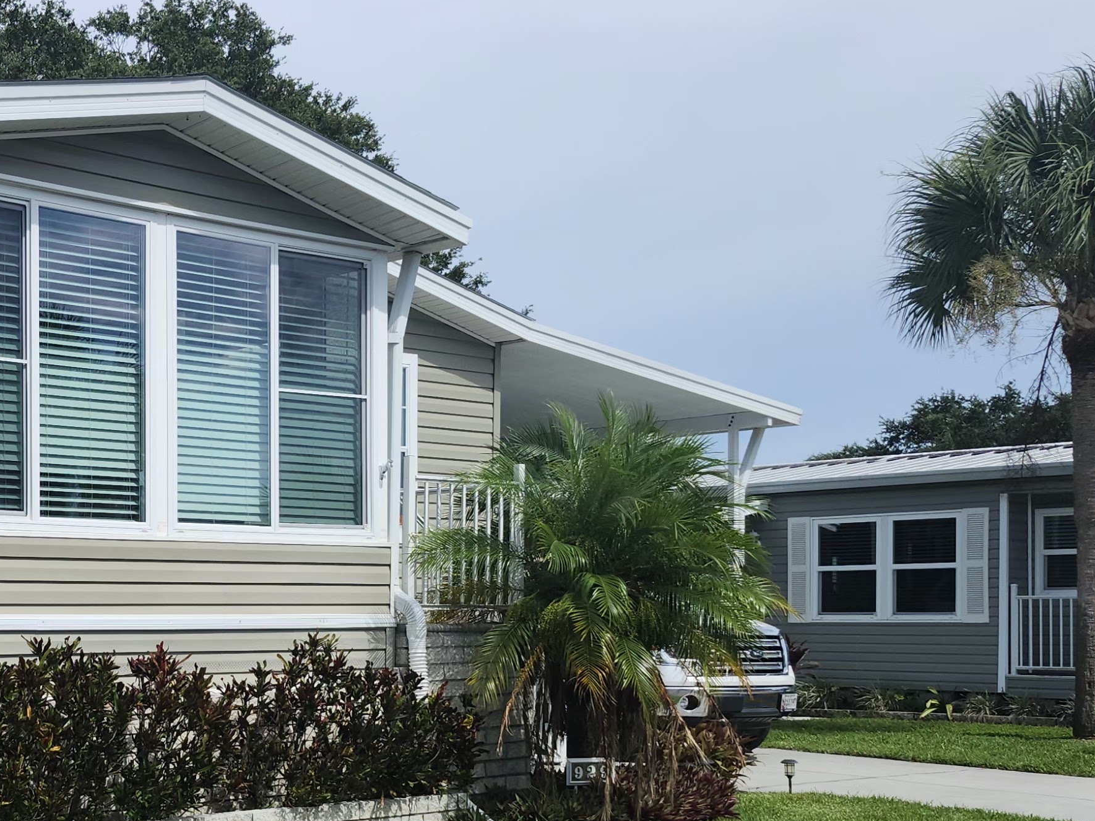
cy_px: 643
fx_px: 1645
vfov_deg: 27.5
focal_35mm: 52
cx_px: 193
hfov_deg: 35.4
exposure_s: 1/2099
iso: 25
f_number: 1.8
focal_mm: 5.54
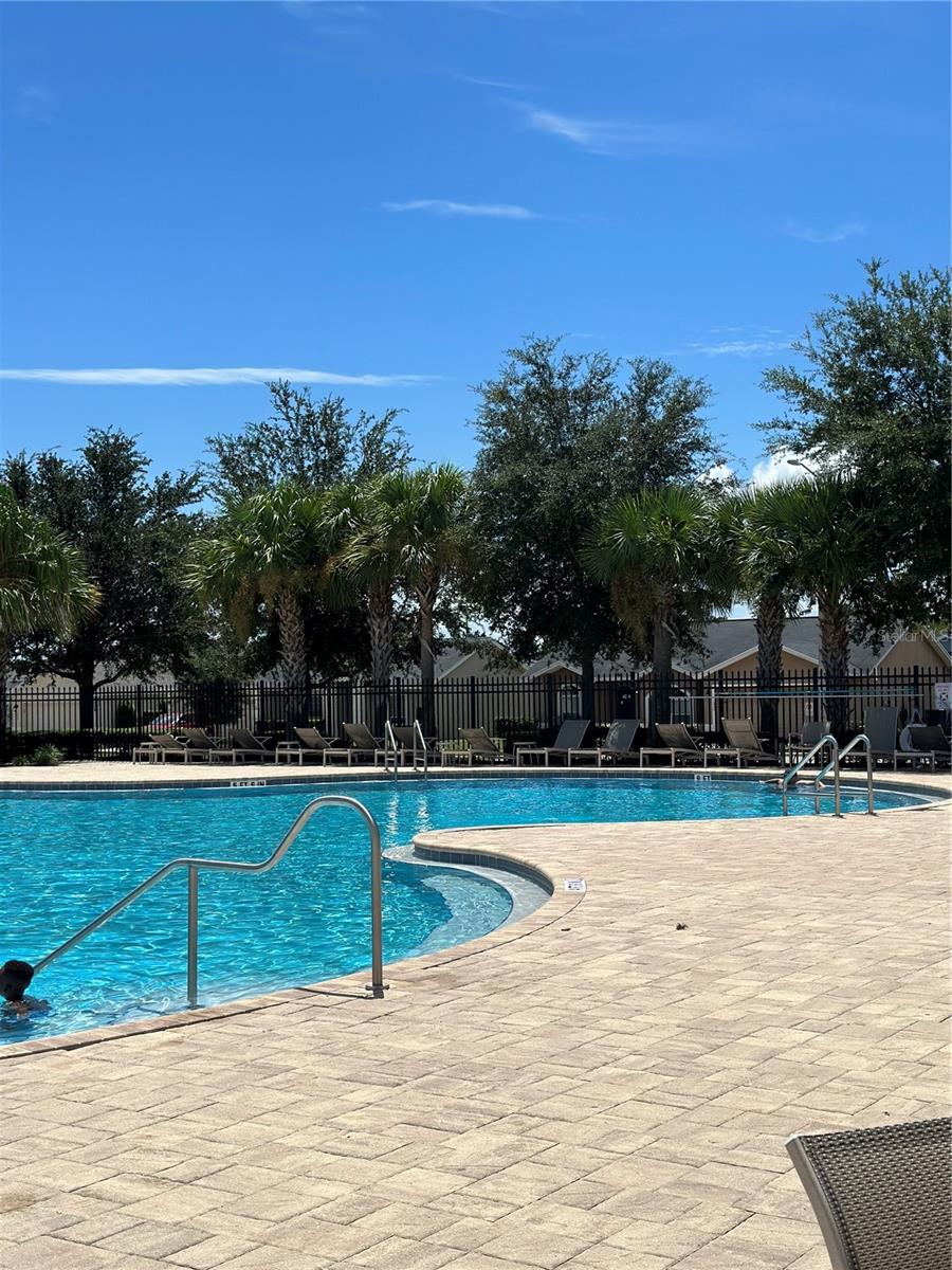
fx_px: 1760
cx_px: 476
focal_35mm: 48
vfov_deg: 39.7
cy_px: 635
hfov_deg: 30.3
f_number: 1.78
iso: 100
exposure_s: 1/10870
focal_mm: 6.86
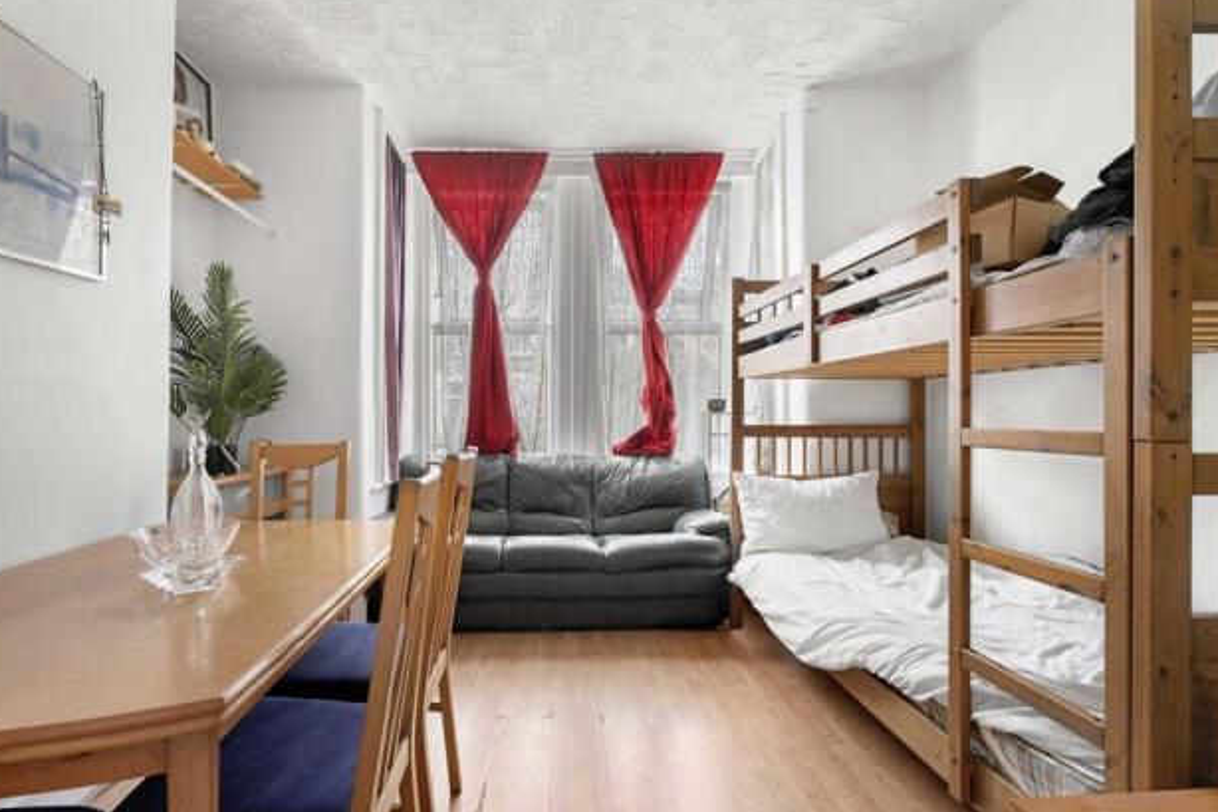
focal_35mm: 17
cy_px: 406
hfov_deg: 94.4
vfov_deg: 71.6
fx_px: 563
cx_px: 572
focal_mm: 15.6
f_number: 7.1
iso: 800
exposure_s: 1/160
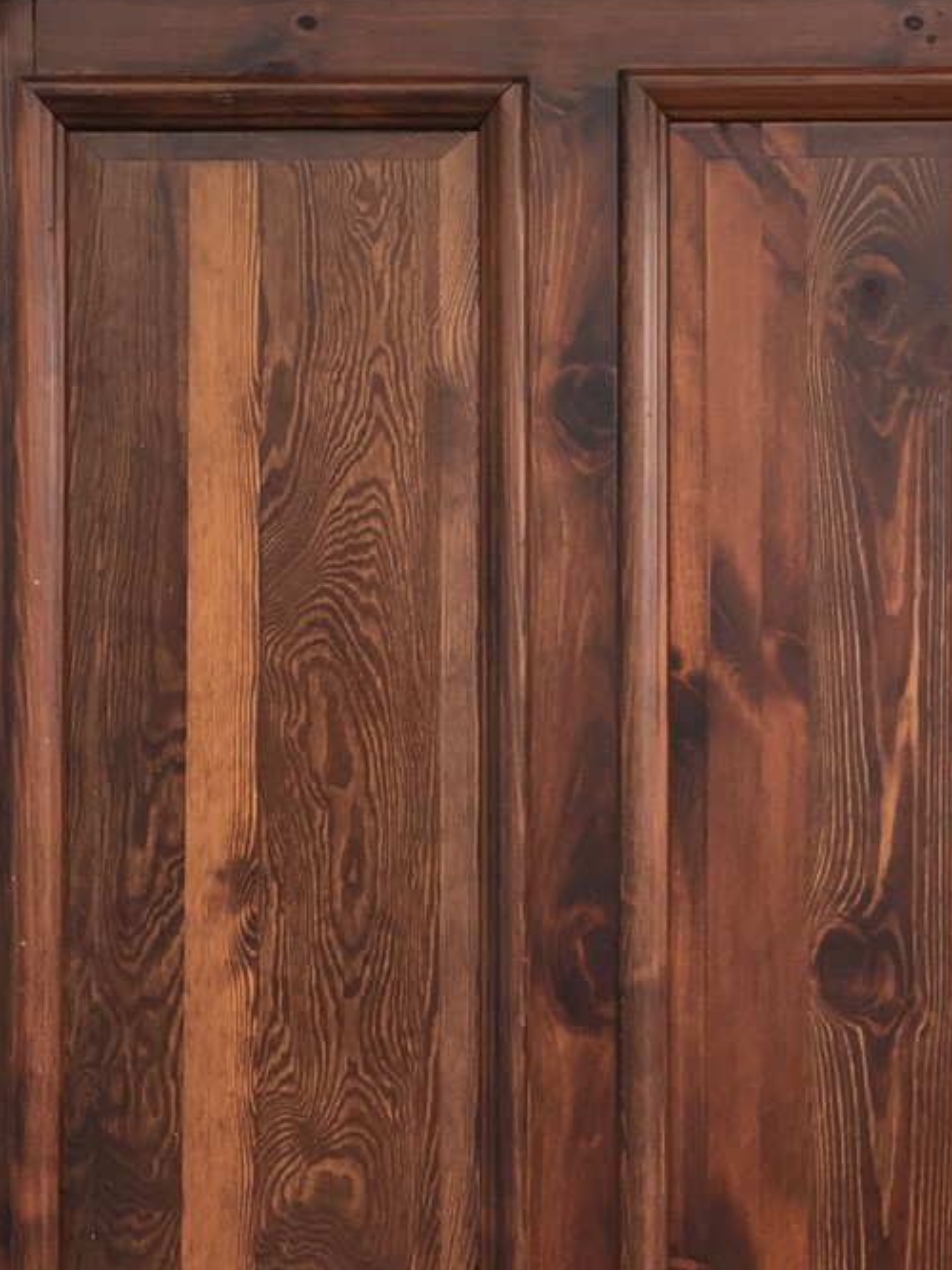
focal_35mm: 87
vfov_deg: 22.4
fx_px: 3191
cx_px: 874
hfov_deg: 16.7
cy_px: 859
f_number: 2.2
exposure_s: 1/100
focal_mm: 4.15
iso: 32
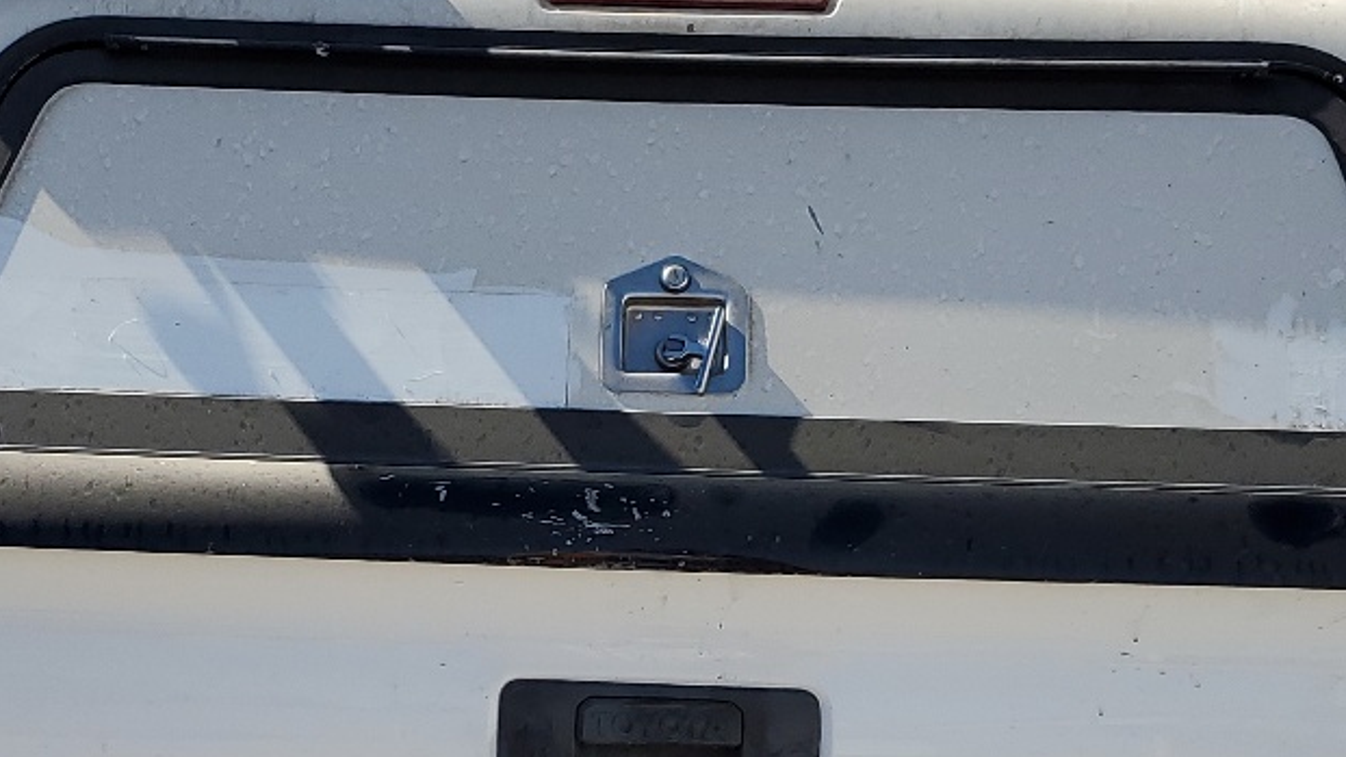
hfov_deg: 29.0
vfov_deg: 16.3
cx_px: 620
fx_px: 2605
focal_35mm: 73
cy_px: 675
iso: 50
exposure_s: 1/3333
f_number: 1.5
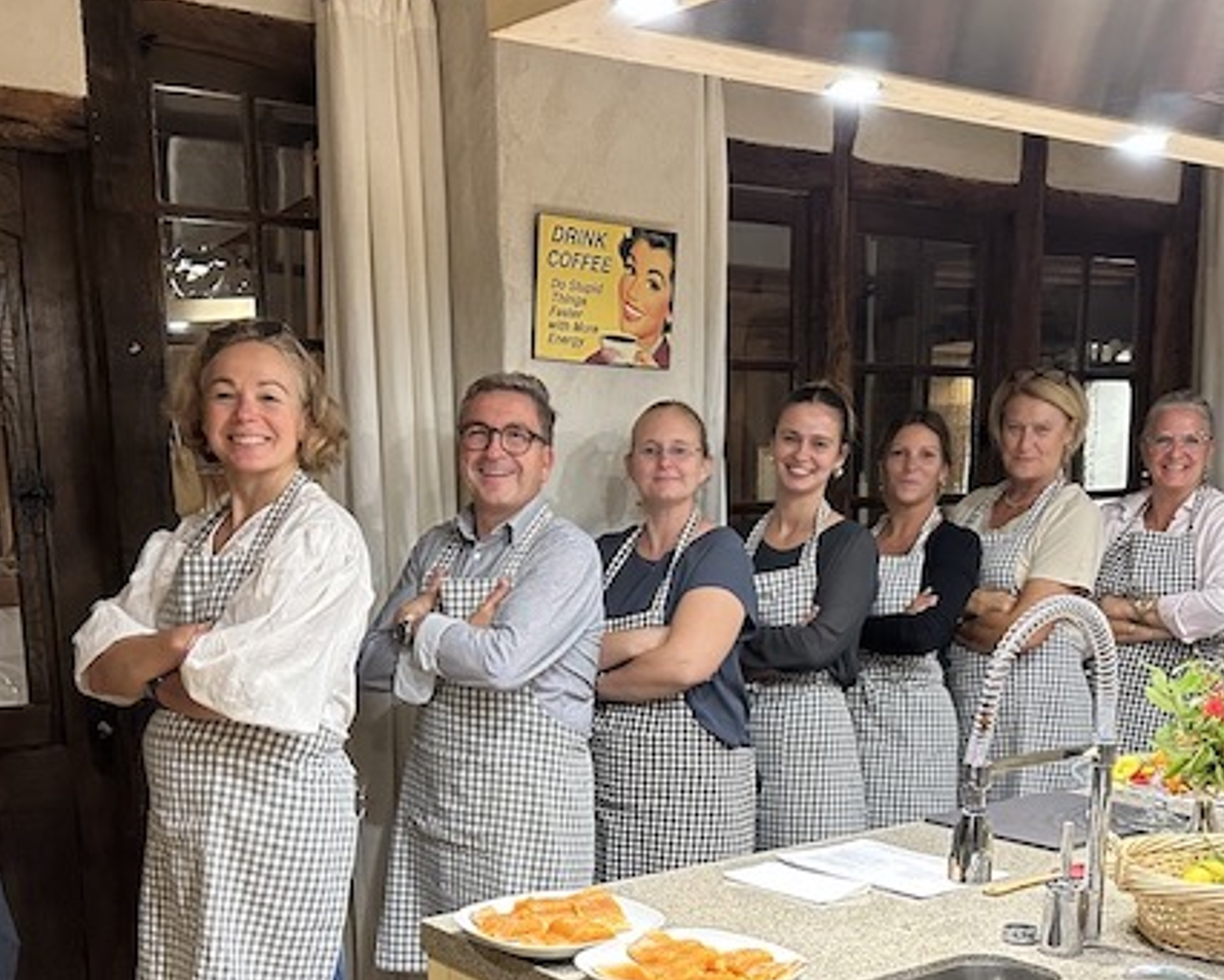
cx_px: 641
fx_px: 1594
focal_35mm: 44
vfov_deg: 33.1
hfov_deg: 42.0
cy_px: 796
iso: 500
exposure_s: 1/50
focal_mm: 6.86
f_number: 1.78
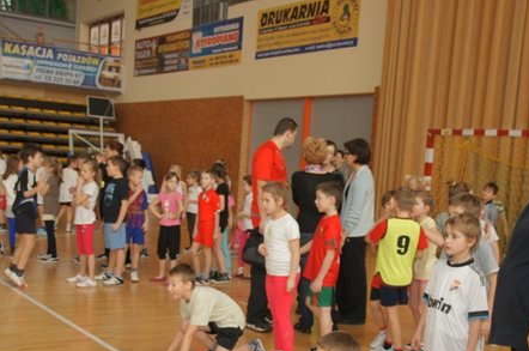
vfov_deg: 25.2
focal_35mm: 53
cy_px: 258
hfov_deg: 37.5
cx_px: 292
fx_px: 777
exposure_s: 1/160
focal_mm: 24
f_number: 3.2
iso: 400
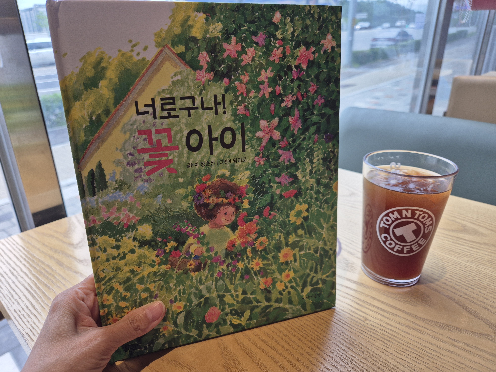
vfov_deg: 58.9
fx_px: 330
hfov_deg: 73.9
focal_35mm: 23
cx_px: 248
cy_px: 186
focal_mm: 5.4
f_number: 1.8
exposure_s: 1/180
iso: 40
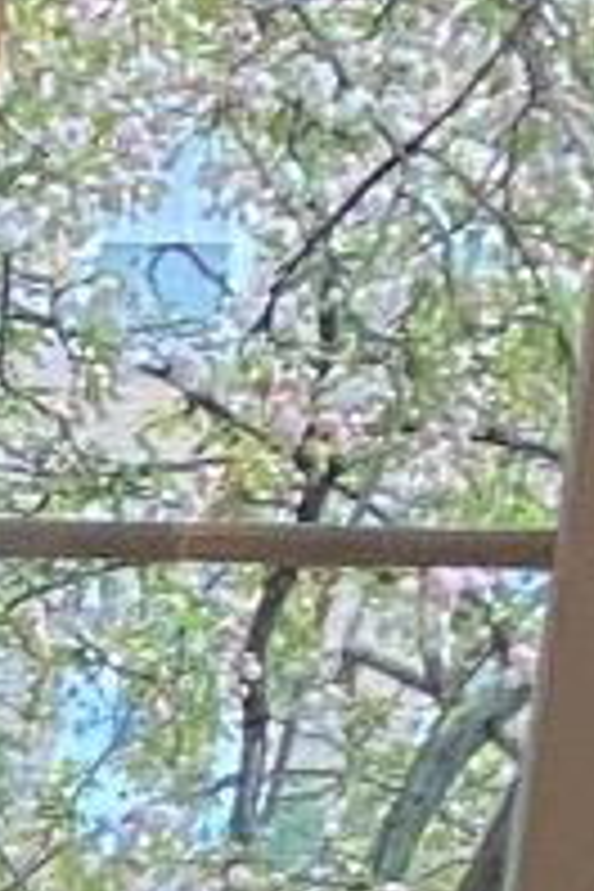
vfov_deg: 7.1
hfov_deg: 3.8
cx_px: -3474
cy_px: 1930
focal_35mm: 276
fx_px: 6830
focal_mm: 4.25
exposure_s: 1/60
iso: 100
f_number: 1.8
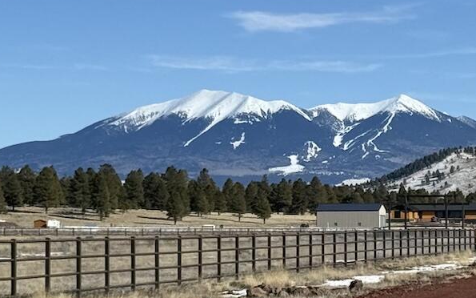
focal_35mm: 171
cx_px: 328
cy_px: 128
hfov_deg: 12.2
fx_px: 2219
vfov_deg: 7.7
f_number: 1.78
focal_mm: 6.76
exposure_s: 1/8772
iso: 80
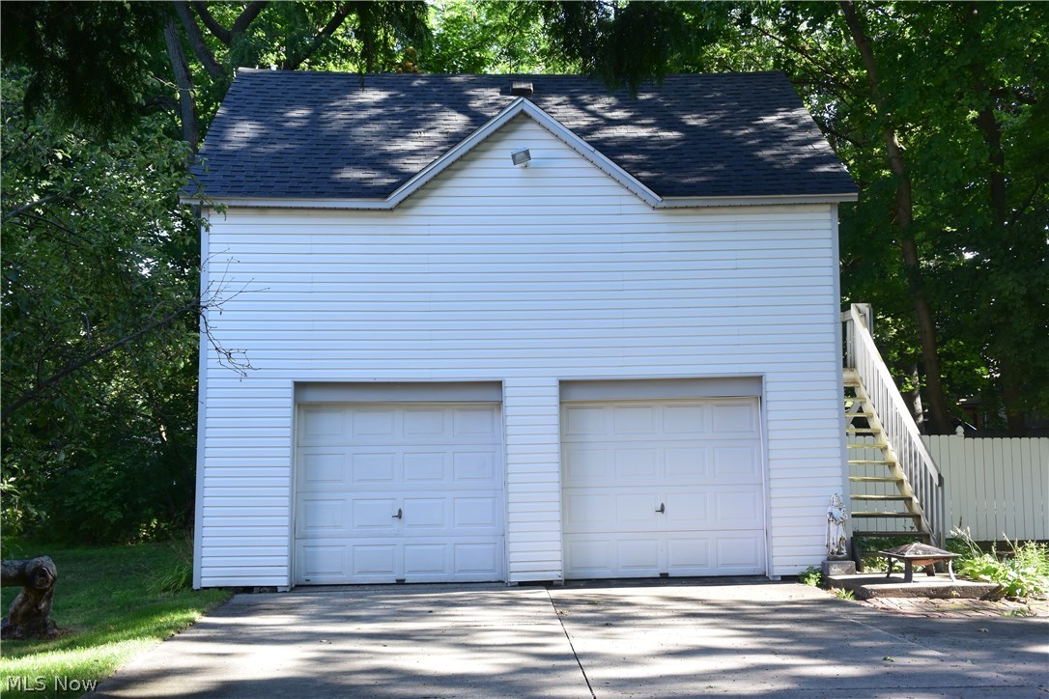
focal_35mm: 40
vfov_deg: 33.4
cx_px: 524
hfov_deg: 48.5
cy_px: 350
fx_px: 1165
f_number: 4.2
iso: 160
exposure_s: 1/80
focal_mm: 15
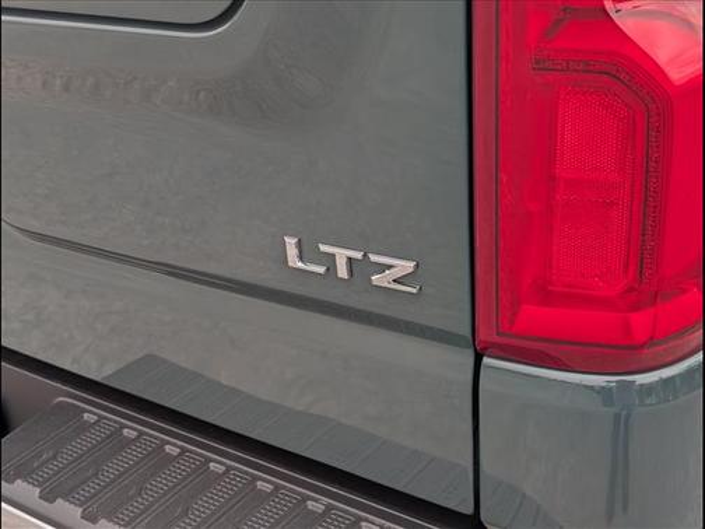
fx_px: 998
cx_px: 352
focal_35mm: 49
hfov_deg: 38.9
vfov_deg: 29.7
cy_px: 264
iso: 439
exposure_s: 1/1429
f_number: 1.68
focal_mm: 6.9
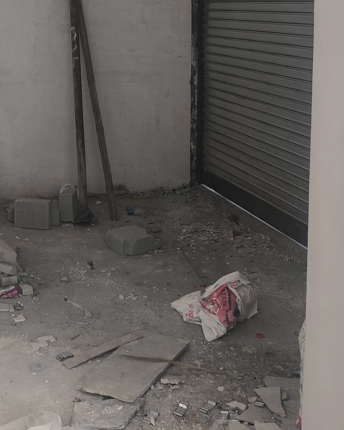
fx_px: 687
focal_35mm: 54
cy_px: 65
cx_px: 21
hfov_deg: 26.9
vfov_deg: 33.4
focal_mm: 6.14
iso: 160
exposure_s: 1/100
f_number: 1.65
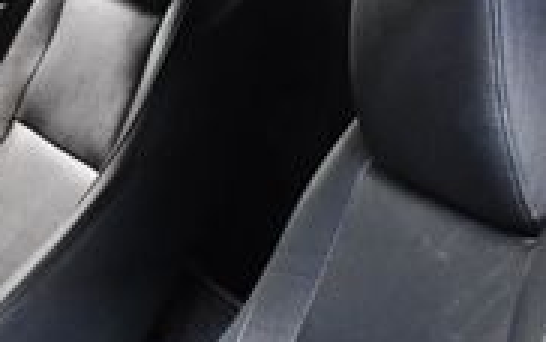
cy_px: 534
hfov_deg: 15.9
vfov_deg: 9.8
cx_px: 27
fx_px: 1921
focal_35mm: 129
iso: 3200
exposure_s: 1/100
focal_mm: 18
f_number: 3.5
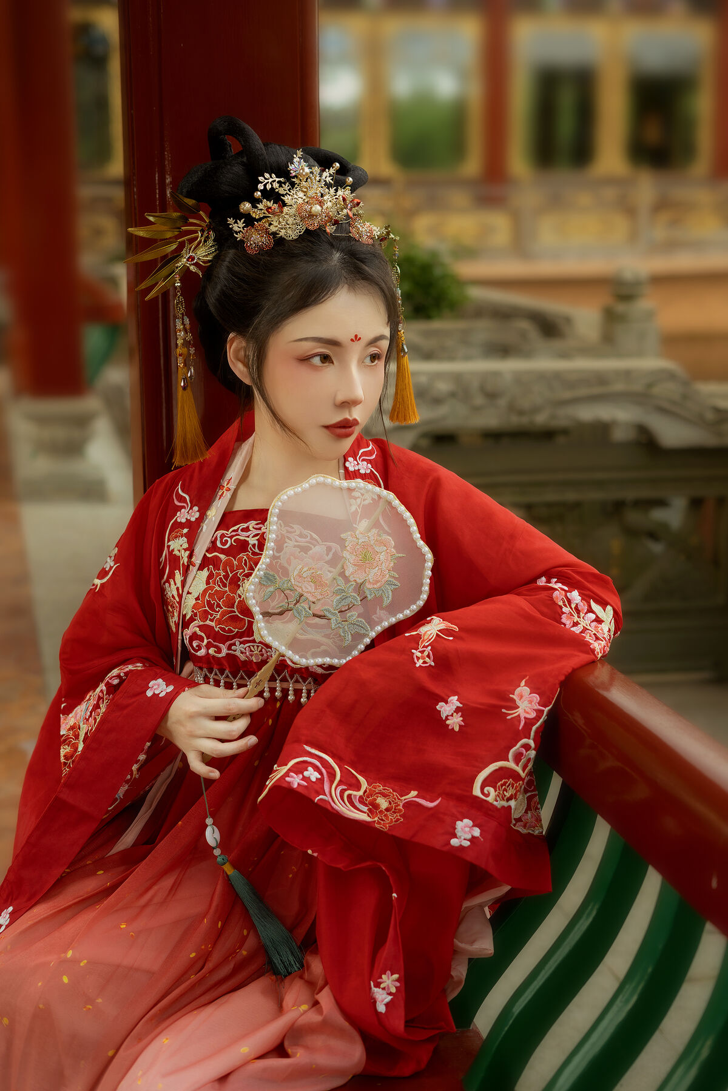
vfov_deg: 39.6
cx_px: 364
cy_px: 546
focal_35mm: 50
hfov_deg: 27.0
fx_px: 1516
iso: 100
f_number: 2.8
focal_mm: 50
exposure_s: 1/125
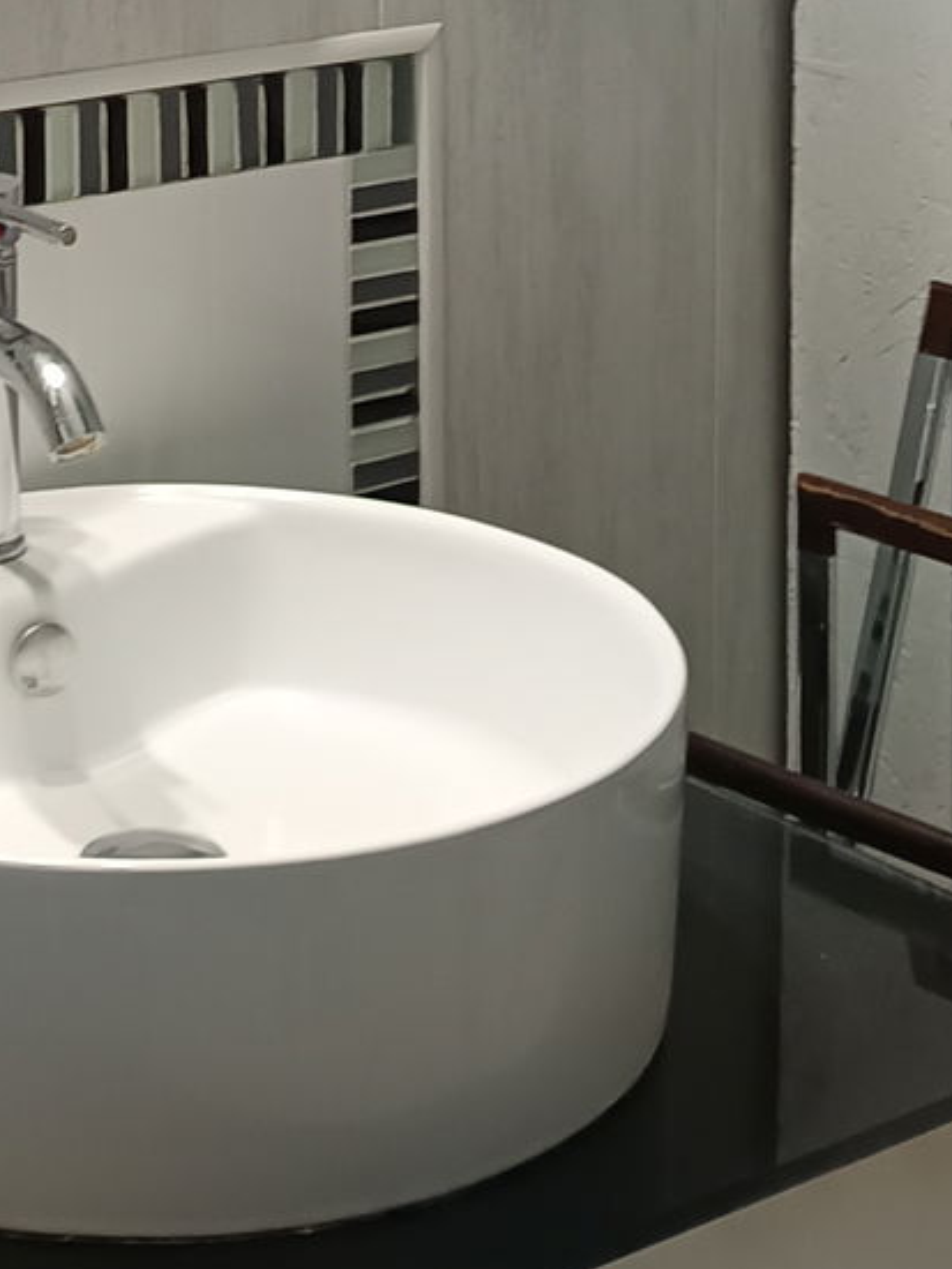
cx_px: 138
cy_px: -149
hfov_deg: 15.8
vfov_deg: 20.1
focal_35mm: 93
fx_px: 3408
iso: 966
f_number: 1.7
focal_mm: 5.31
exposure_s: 1/50
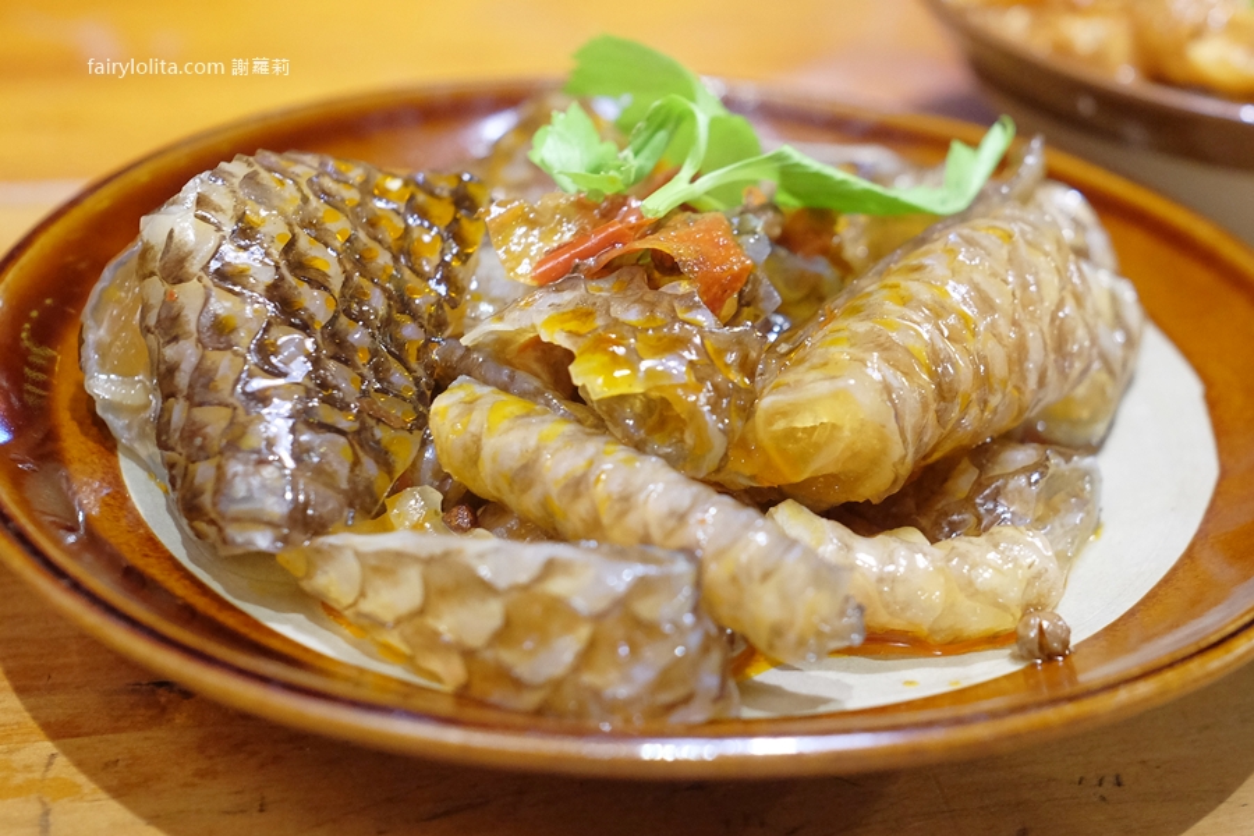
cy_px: 418
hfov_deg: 54.4
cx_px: 627
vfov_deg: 37.9
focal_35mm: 35
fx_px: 1219
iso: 2000
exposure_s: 1/42
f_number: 3.6
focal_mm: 23
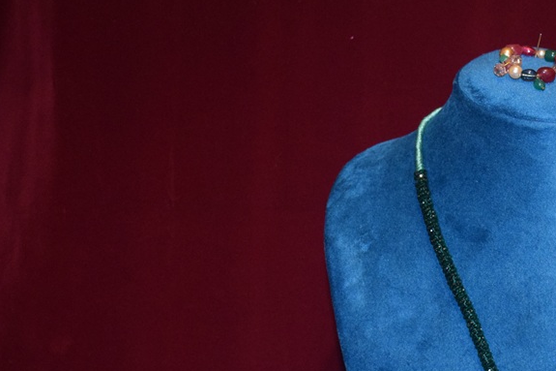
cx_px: 514
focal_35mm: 97
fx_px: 1498
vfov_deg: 13.9
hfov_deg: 20.5
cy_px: 360
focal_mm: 31
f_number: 4.2
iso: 2000
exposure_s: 1/60
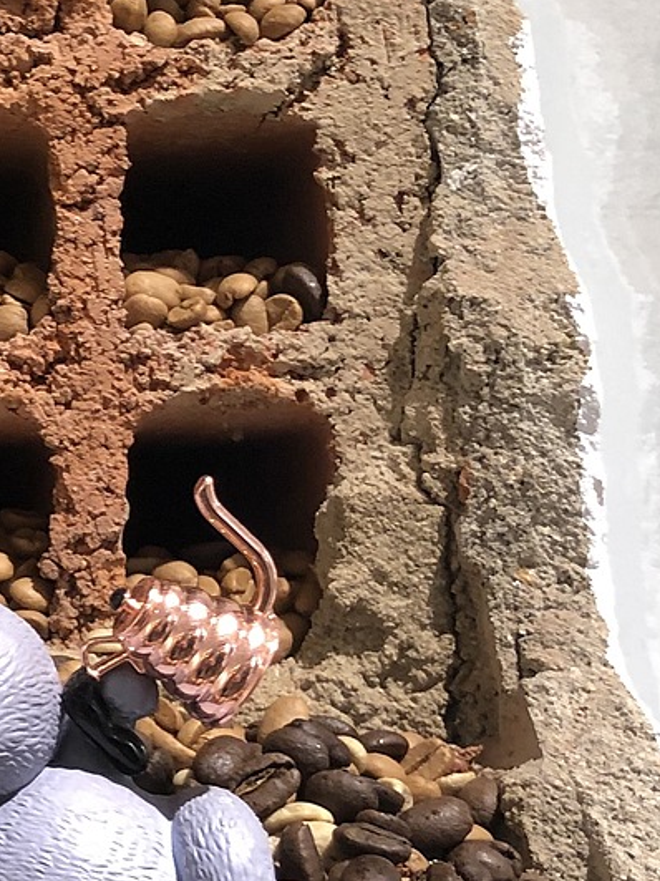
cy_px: 469
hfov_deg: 15.6
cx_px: -202
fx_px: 2289
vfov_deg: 21.8
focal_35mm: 90
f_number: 1.8
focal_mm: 4
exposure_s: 1/17
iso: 40
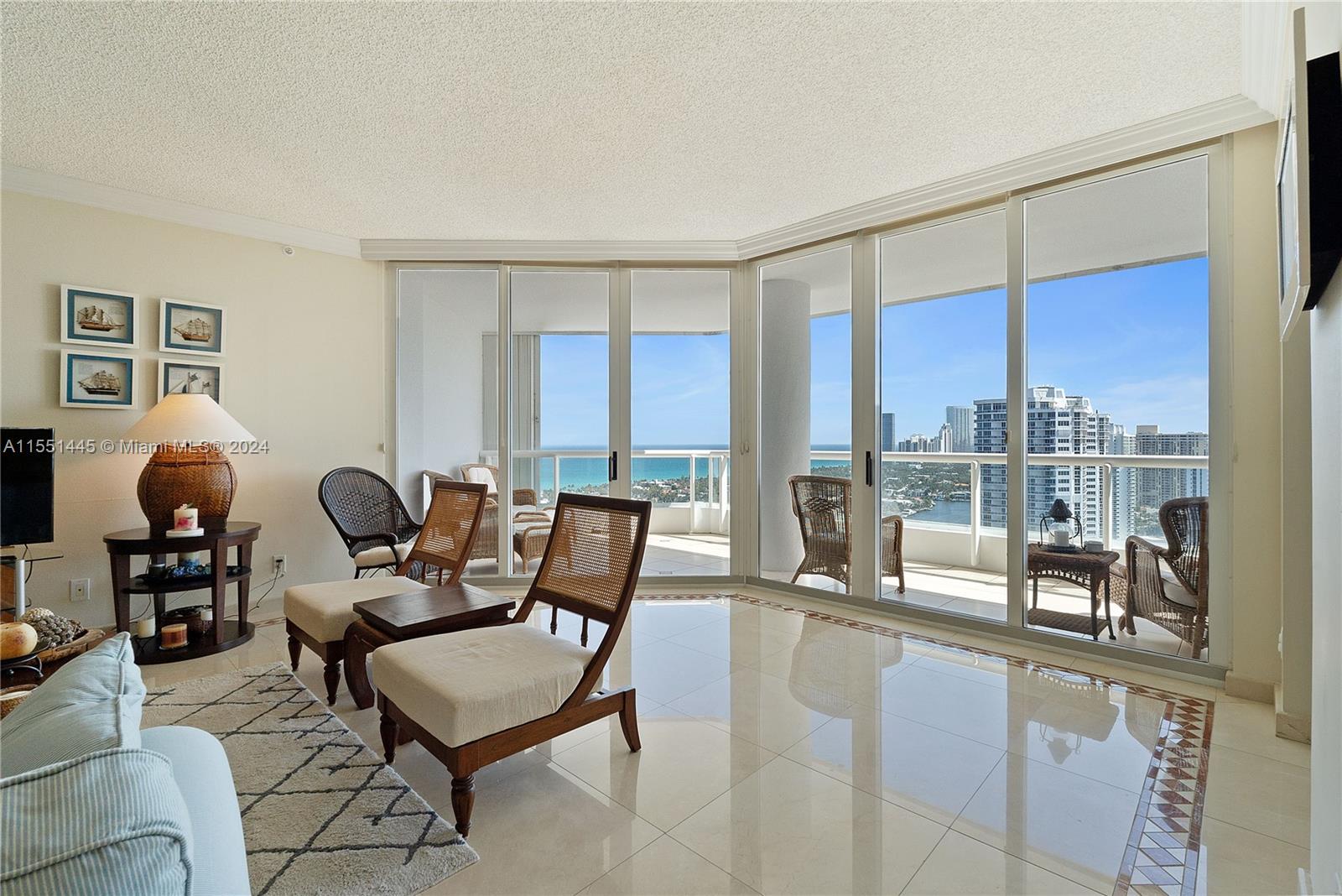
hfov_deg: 96.7
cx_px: 671
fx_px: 597
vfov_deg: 73.8
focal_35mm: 16
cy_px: 448
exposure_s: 1/50
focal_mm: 16
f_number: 13
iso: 640
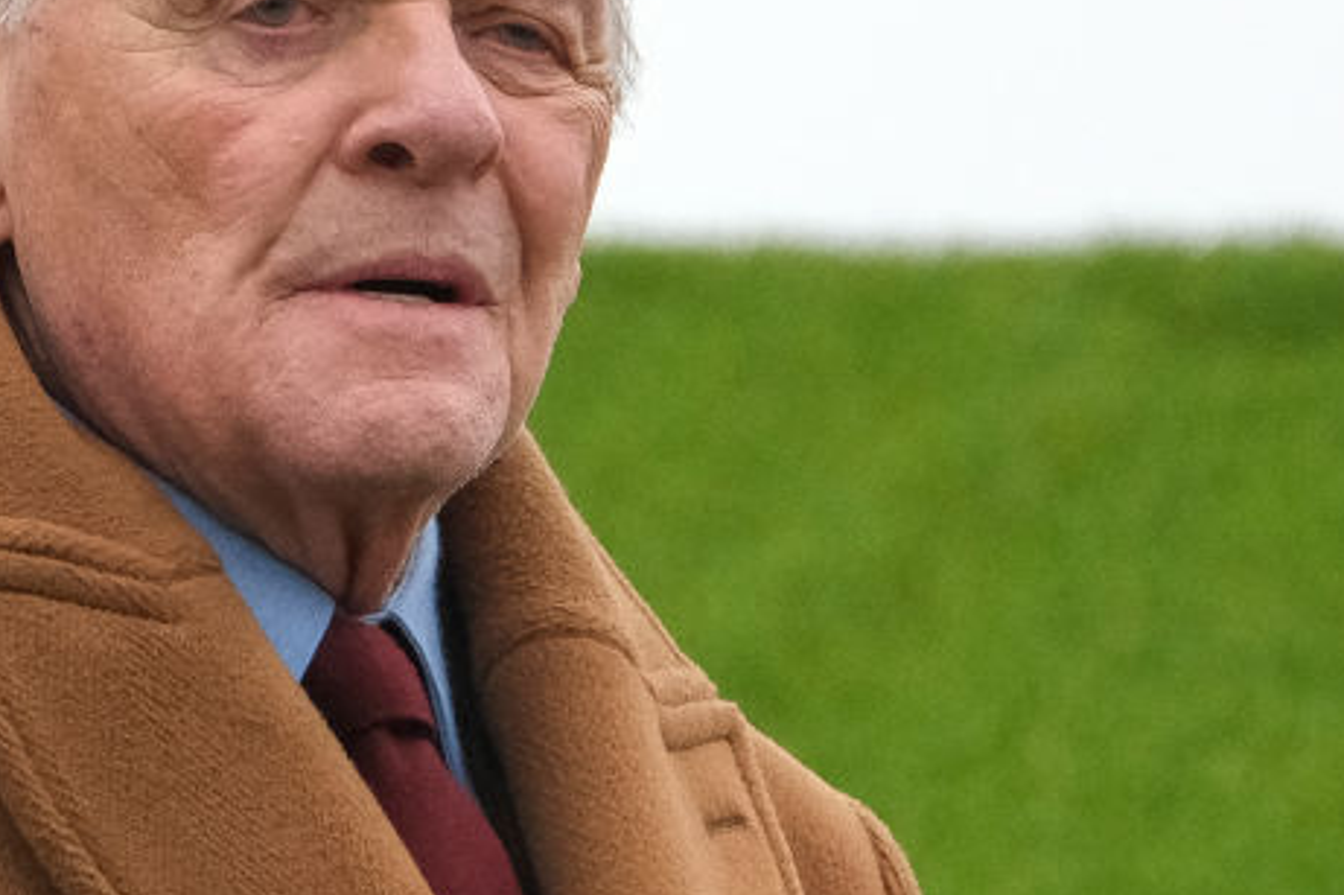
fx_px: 62172
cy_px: 436
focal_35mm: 1666
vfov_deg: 0.8
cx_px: 125
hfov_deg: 1.2
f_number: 5.6
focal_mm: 500
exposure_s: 1/640
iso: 2500
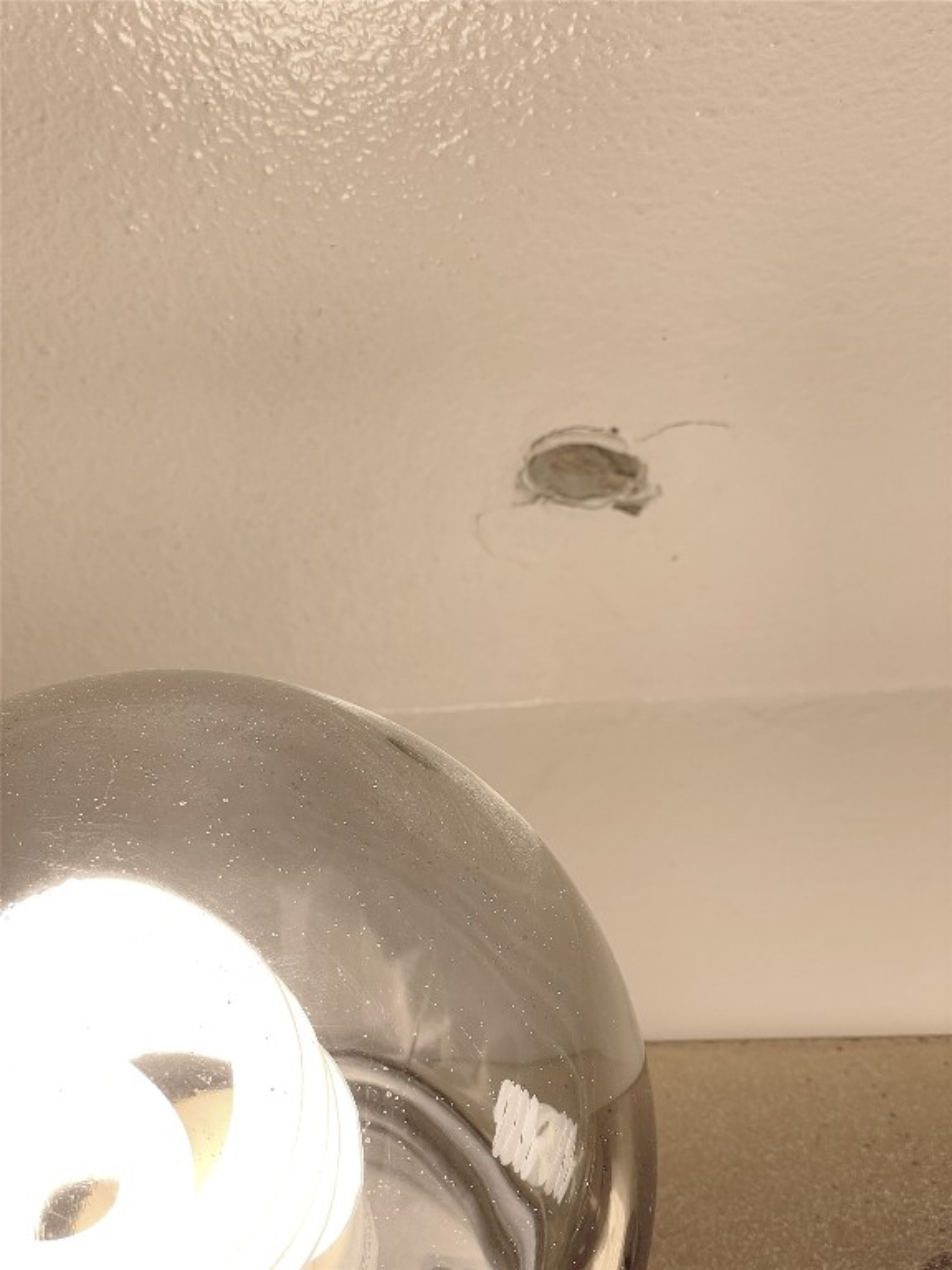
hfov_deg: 28.0
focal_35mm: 52
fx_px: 1907
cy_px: 635
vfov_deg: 36.8
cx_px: 476
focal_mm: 6
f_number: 2
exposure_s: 1/172
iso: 25
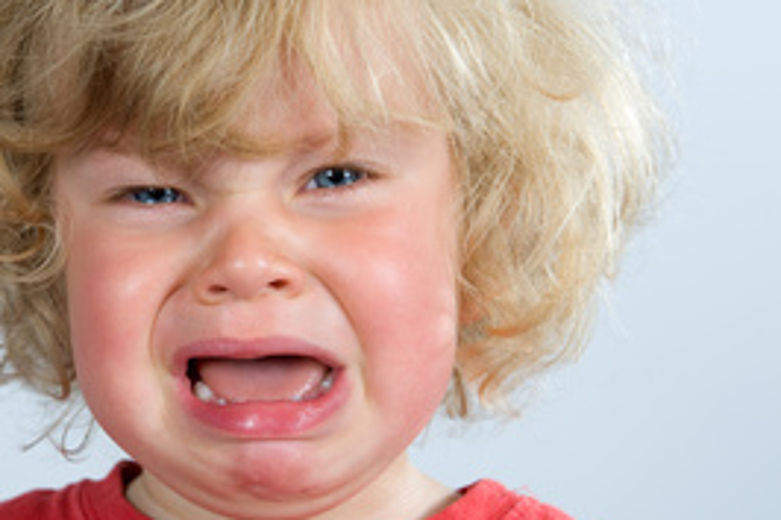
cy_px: 219
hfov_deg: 18.2
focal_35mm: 112
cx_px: 201
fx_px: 2428
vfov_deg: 12.2
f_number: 8
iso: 200
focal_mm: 70
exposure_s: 1/125
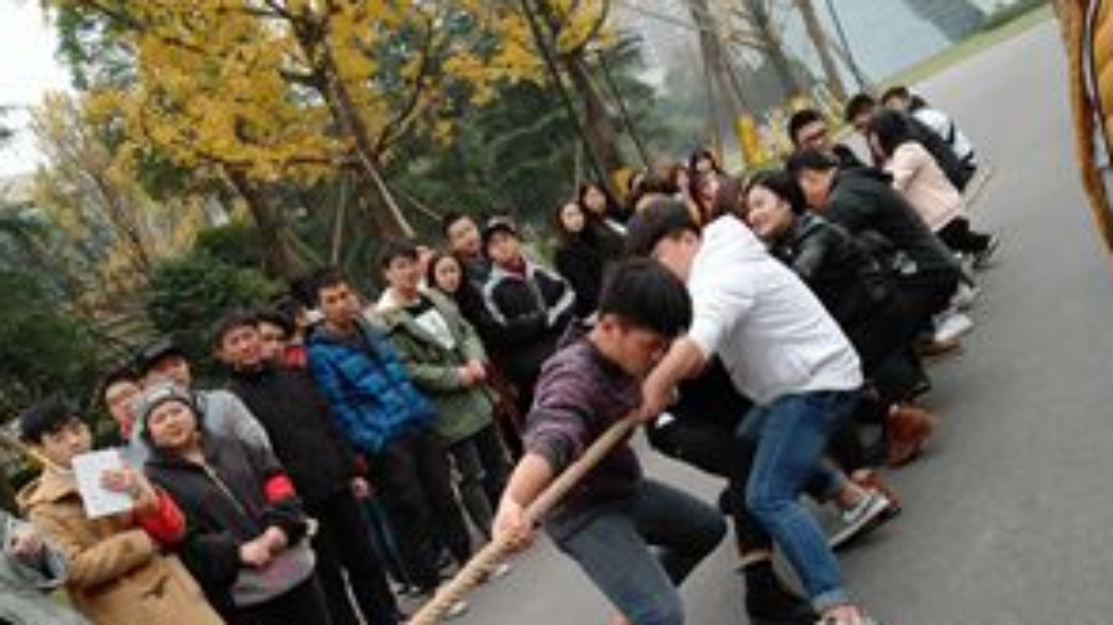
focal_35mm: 40
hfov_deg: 50.5
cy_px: 500
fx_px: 1180
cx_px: 560
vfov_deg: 29.0
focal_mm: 3.95
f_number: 1.8
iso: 191
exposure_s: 1/229
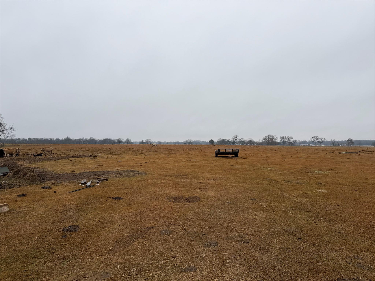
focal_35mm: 24
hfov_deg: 71.6
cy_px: 140
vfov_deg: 56.8
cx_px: 188
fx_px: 260
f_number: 1.78
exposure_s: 1/805
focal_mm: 6.76
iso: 80
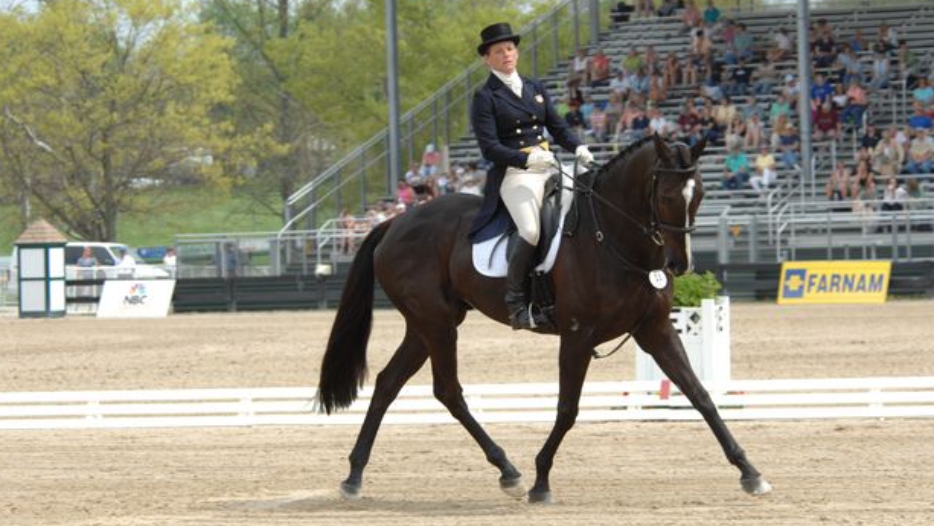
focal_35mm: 190
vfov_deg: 6.4
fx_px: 4706
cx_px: 471
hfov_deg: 11.3
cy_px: 228
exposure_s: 1/500
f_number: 7.1
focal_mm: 116
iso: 200
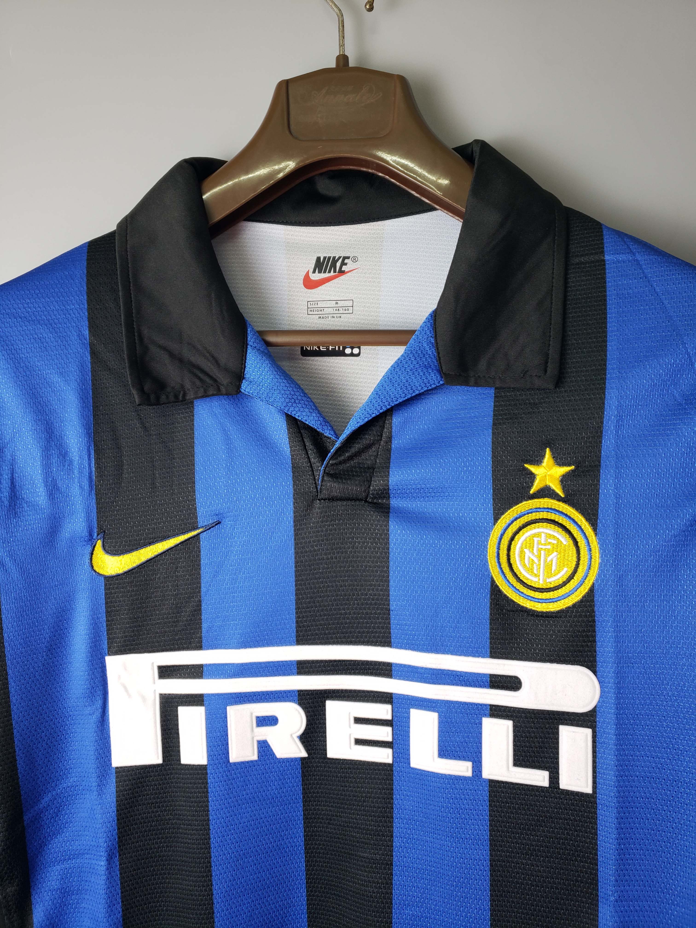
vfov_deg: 67.3
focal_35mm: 26
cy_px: 464
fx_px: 697
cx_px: 348
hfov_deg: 53.1
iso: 64
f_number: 1.5
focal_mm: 4.3
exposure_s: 1/50
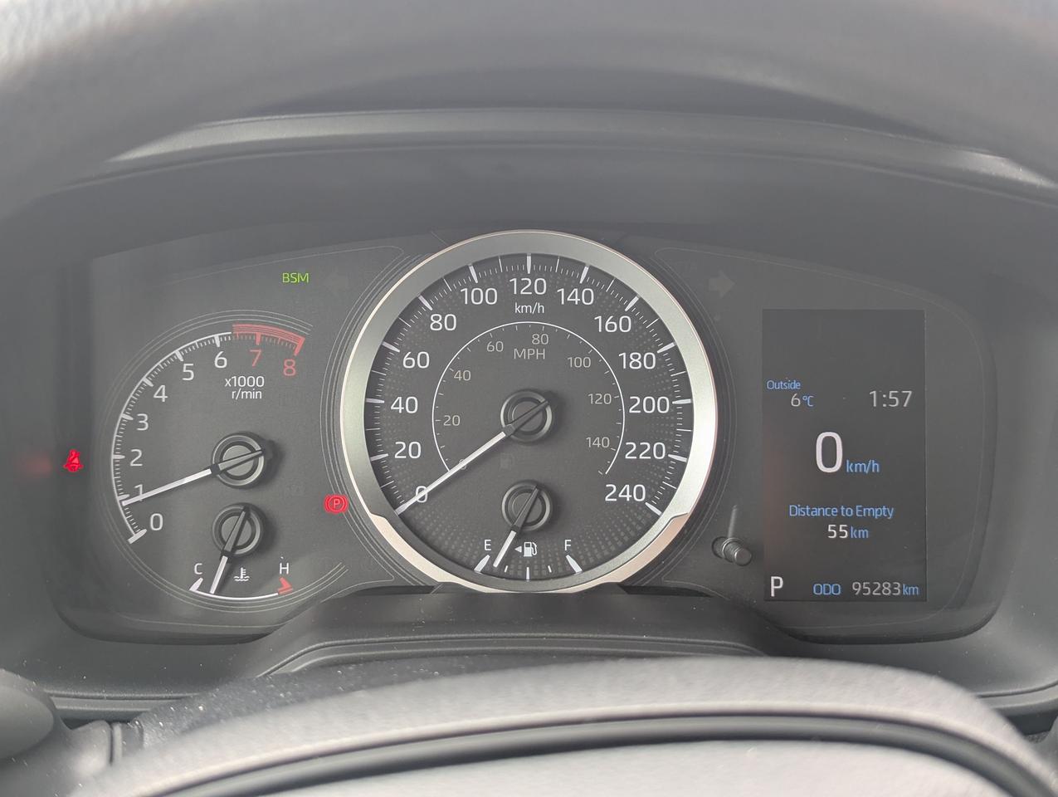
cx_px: 529
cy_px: 398
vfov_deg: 30.3
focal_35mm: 48
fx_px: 1469
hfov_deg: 39.6
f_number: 1.85
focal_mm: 6.81
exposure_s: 1/89.3
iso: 44
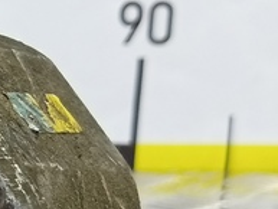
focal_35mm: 122
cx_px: -318
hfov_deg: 13.3
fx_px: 980
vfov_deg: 11.9
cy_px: 264
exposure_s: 1/50
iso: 177
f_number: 1.6
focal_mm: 4.11
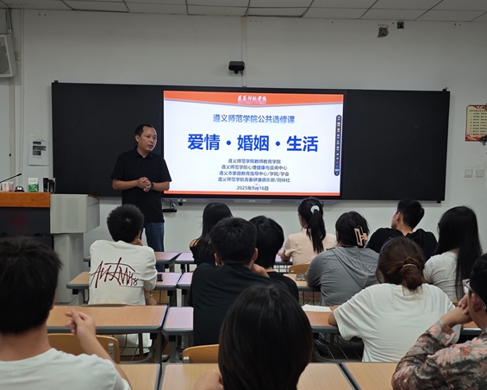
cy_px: 232
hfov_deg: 39.5
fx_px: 677
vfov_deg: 32.0
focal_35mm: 47
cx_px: 244
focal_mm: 6.55
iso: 160
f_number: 1.6
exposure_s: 1/100
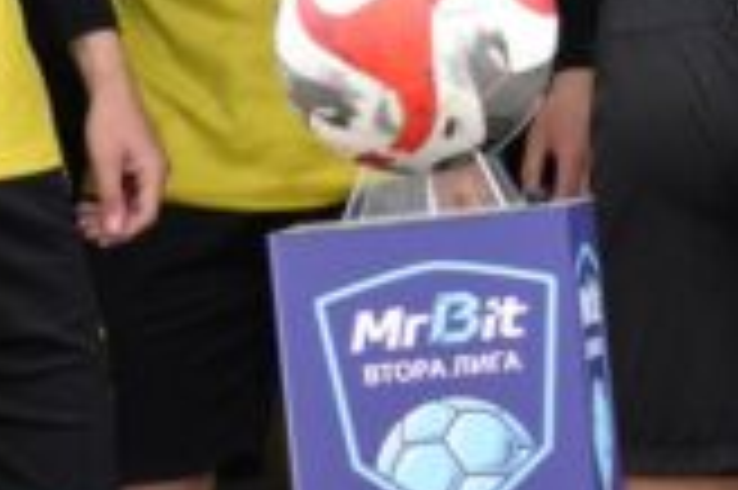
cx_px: 554
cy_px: -382
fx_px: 11796
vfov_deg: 2.4
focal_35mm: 576
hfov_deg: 3.6
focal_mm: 100
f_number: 4.8
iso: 1600
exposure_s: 1/800
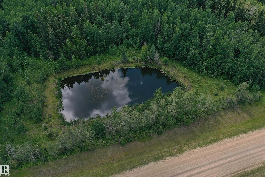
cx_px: 132
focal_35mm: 28
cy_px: 88
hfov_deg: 65.5
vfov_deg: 46.4
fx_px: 206
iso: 100
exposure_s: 1/320
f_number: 5.6
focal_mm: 10.26
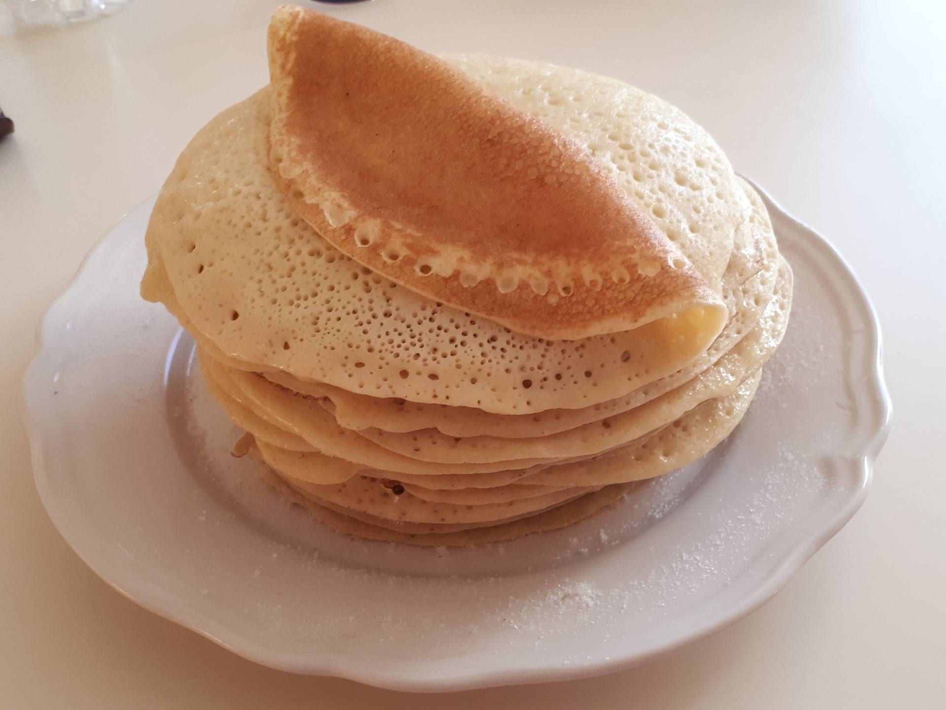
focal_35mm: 27
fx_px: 738
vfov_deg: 51.4
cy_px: 355
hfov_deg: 65.3
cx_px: 473
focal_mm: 3.6
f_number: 1.9
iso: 100
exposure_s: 1/33
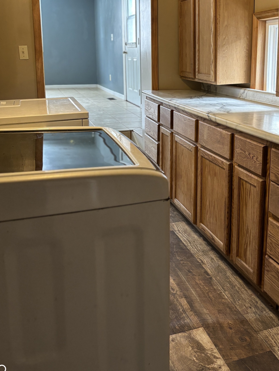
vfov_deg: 50.5
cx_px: 170
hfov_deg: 39.5
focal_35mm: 36
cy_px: 128
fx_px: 387
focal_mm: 5.96
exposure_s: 1/60
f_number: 1.6
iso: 250
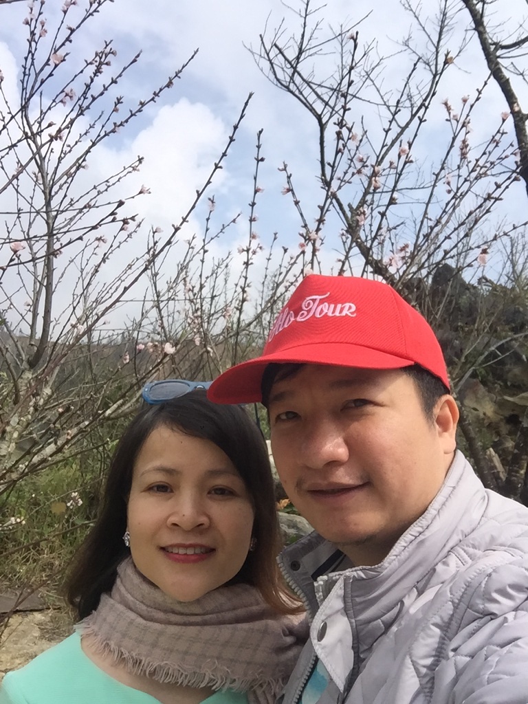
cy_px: 352
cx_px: 264
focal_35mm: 31
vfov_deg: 58.4
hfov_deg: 45.4
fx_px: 630
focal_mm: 2.65
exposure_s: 1/1178
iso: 32
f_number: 2.2
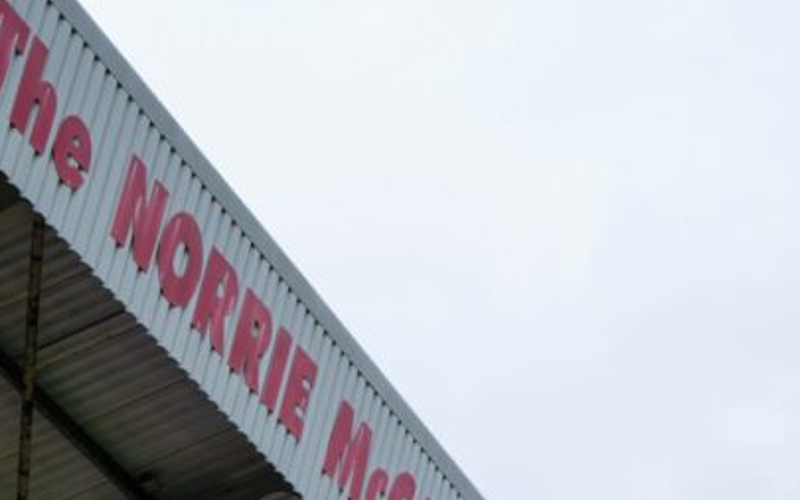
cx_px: 419
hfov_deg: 12.8
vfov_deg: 8.0
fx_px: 3575
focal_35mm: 164
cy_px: 496
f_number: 2.8
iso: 100
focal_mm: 77
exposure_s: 1/1250
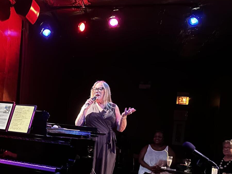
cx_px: 30
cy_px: 130
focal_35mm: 48
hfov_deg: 37.4
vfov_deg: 29.8
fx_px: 322
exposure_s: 1/30
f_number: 1.78
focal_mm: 6.86
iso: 800
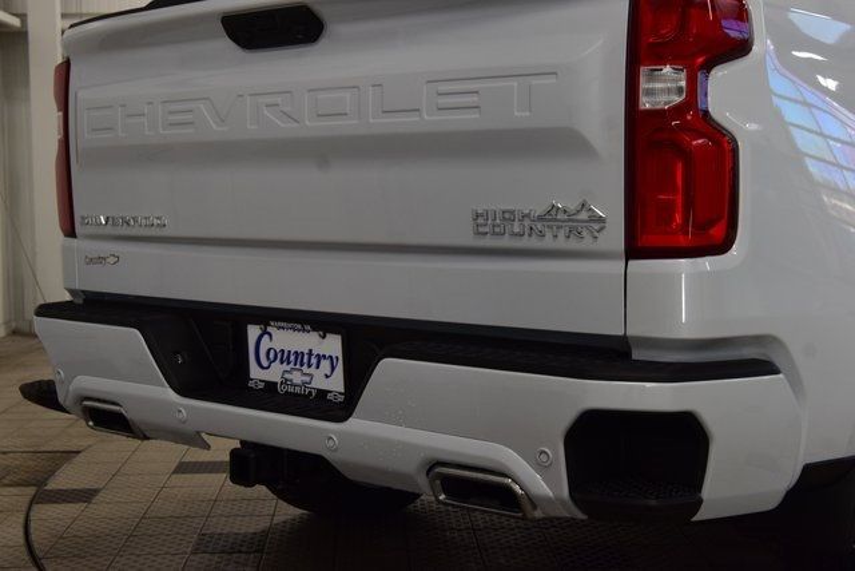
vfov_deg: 25.1
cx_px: 428
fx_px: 1283
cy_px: 286
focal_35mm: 54
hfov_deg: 36.9
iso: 1000
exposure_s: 1/60
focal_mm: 36
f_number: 8
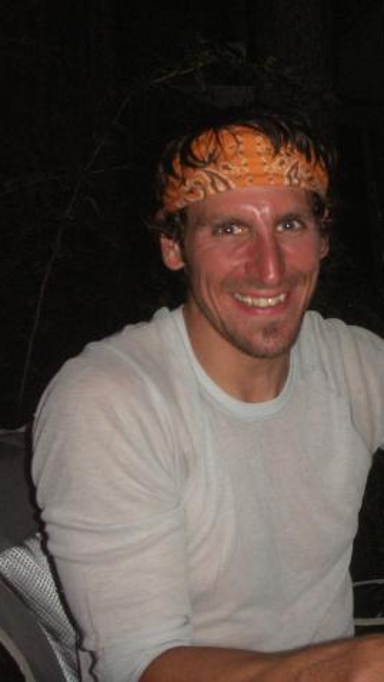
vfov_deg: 38.5
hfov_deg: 21.2
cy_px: 341
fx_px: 977
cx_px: 413
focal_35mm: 54
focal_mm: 7.7
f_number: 3.5
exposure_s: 1/40
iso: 160
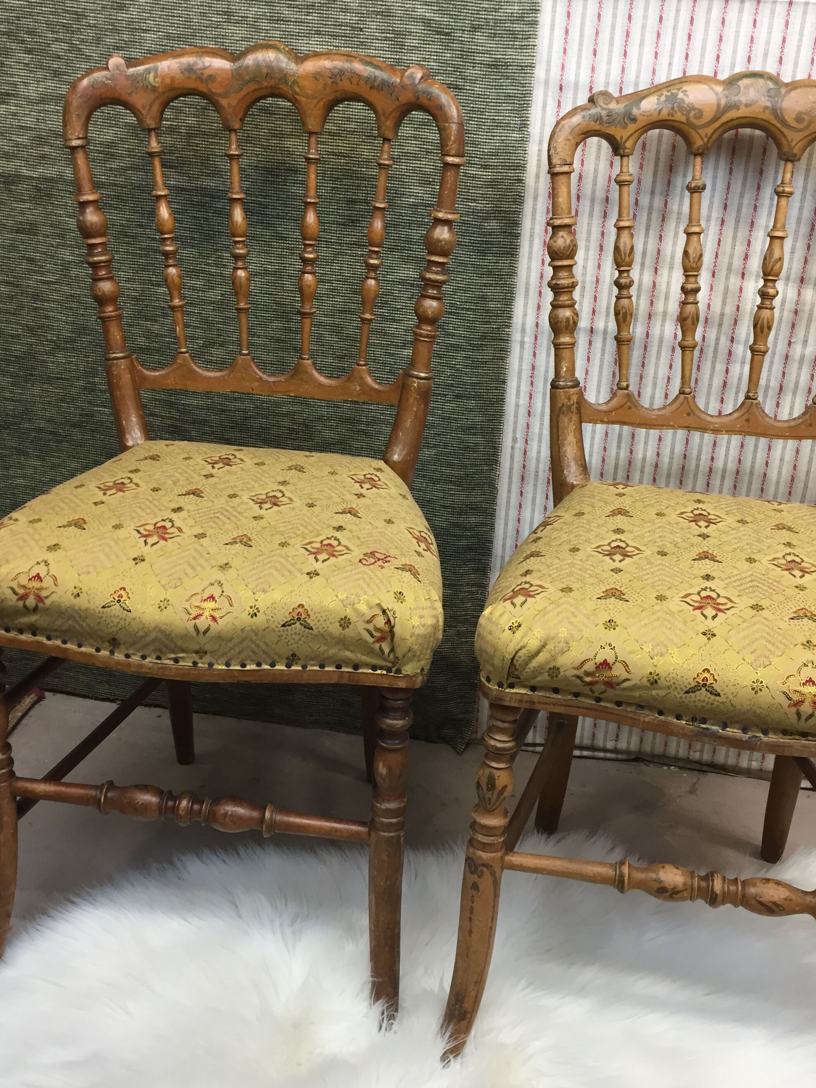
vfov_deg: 51.3
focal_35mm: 36
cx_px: 400
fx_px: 1131
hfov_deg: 39.7
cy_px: 517
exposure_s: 1/33
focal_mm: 4.15
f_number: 2.2
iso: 40
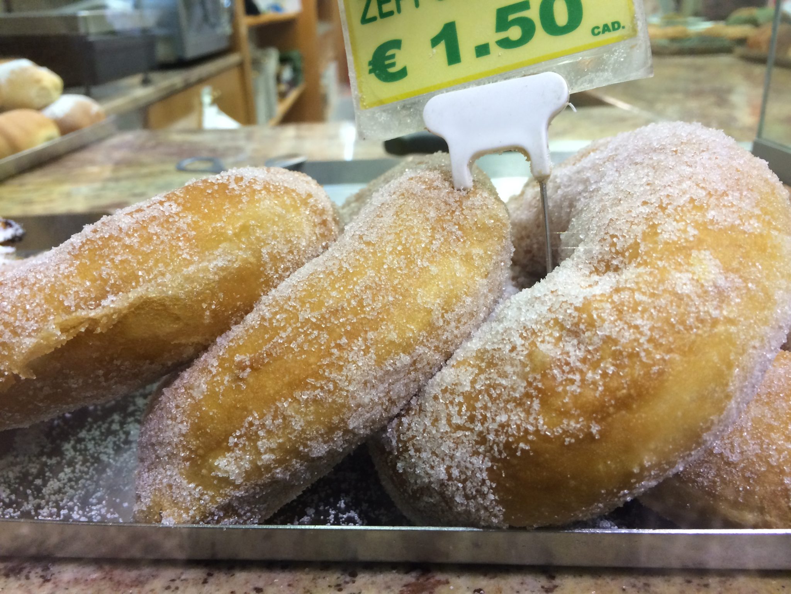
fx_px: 663
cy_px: 297
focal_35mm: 29
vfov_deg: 48.2
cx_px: 396
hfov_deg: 61.7
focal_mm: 4.15
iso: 80
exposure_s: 1/30
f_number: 2.2
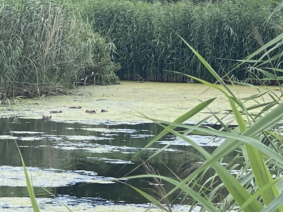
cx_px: -57
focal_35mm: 216
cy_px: 181
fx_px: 1766
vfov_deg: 6.9
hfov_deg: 9.1
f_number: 2
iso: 20
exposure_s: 1/329
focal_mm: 6
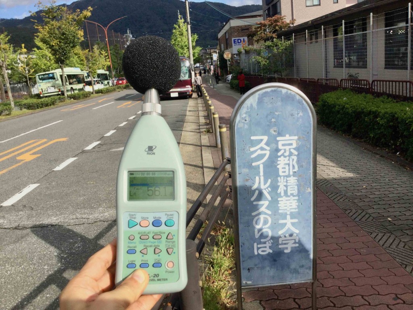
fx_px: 370
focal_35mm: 31
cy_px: 155
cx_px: 206
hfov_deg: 58.4
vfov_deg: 45.4
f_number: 2.4
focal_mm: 3.3
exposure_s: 1/1404
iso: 25
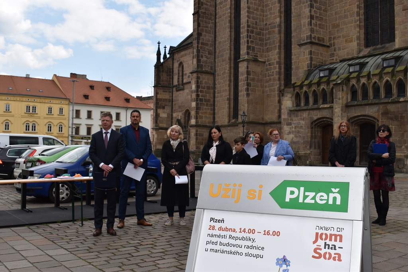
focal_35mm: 38
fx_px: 425
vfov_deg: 35.5
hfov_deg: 51.3
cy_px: 136
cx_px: 204
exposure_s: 1/200
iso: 100
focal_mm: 25
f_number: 9
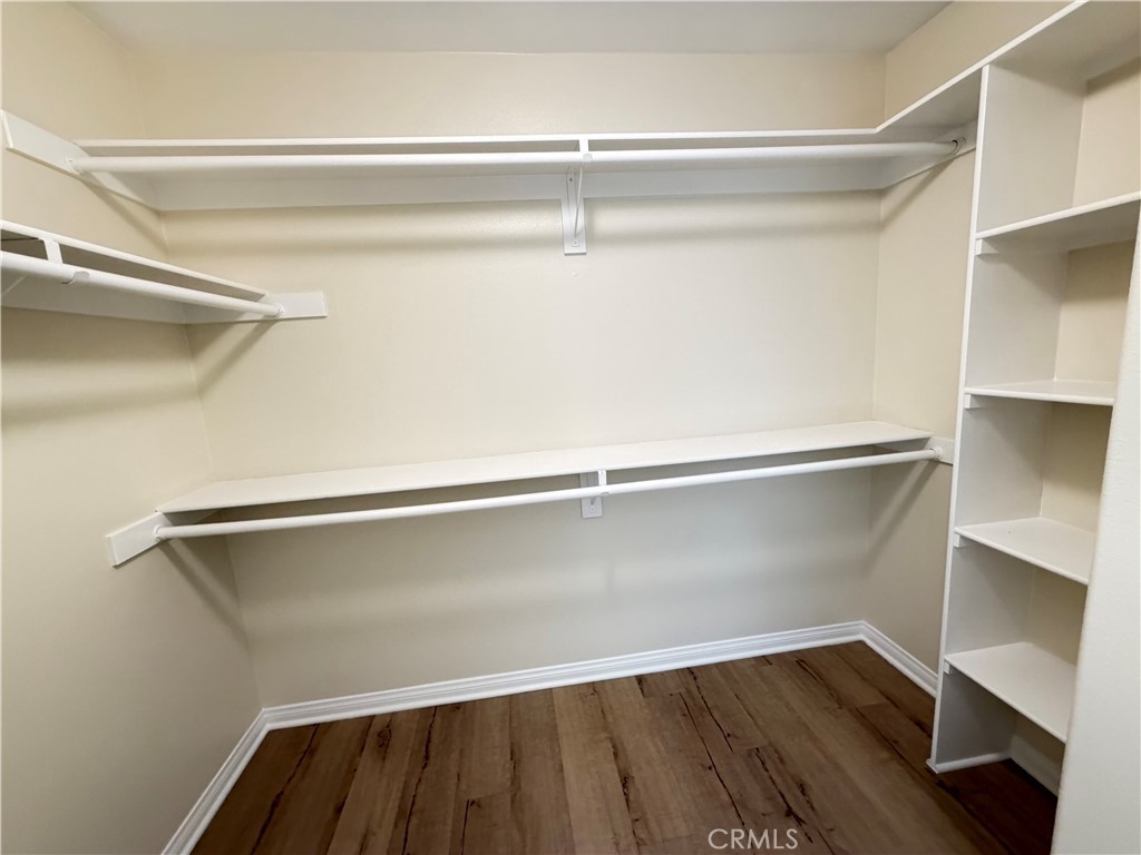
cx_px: 570
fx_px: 461
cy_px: 428
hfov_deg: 102.1
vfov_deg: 85.7
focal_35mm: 14
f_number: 2.2
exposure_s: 1/60
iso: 500
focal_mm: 2.22
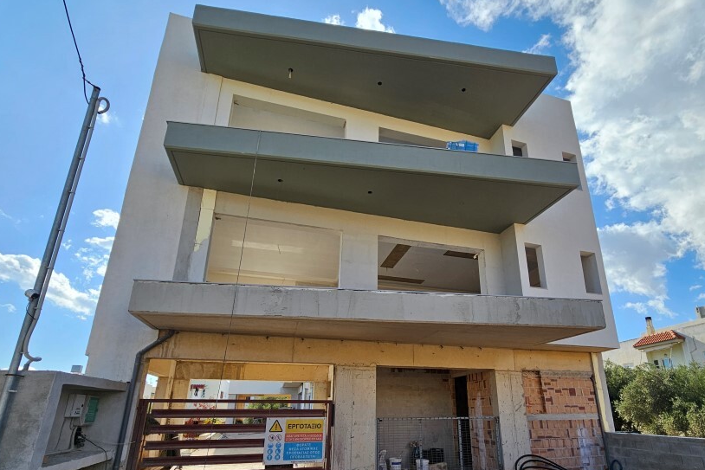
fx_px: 333
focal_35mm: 17
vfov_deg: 69.3
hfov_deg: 92.8
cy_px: 296
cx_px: 396
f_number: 2.2
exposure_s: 1/1804
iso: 50
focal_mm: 2.2
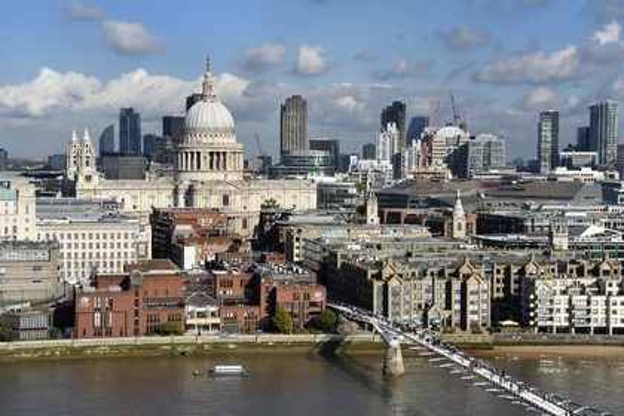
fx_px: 1213
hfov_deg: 28.8
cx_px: 312
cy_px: 208
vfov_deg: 19.5
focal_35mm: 70
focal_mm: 70
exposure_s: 1/250
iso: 200
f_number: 13
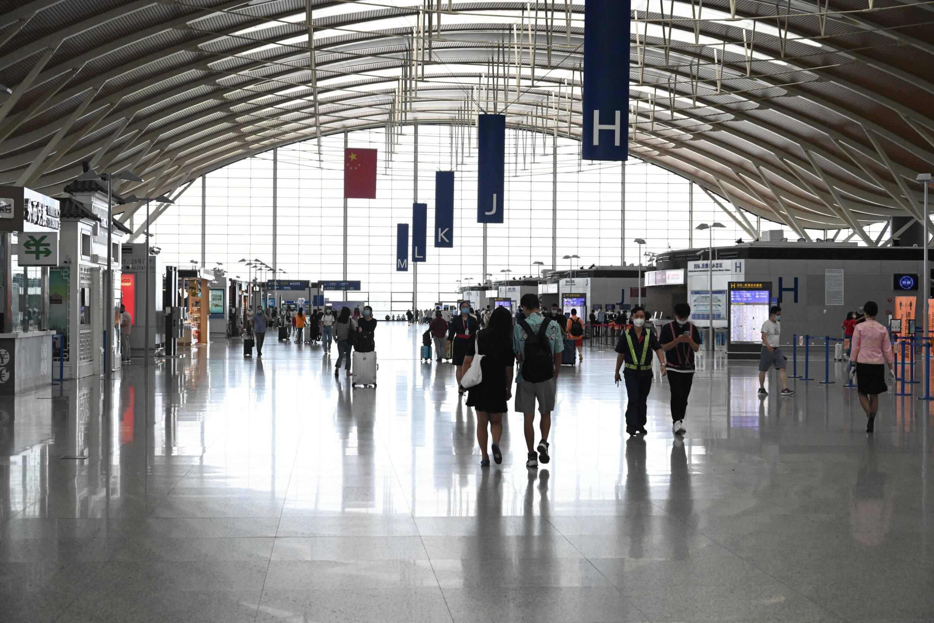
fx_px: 1427
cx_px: 467
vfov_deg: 24.6
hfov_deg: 36.2
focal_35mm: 55
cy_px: 312
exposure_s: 1/800
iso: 3200
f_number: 5.6
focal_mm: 55
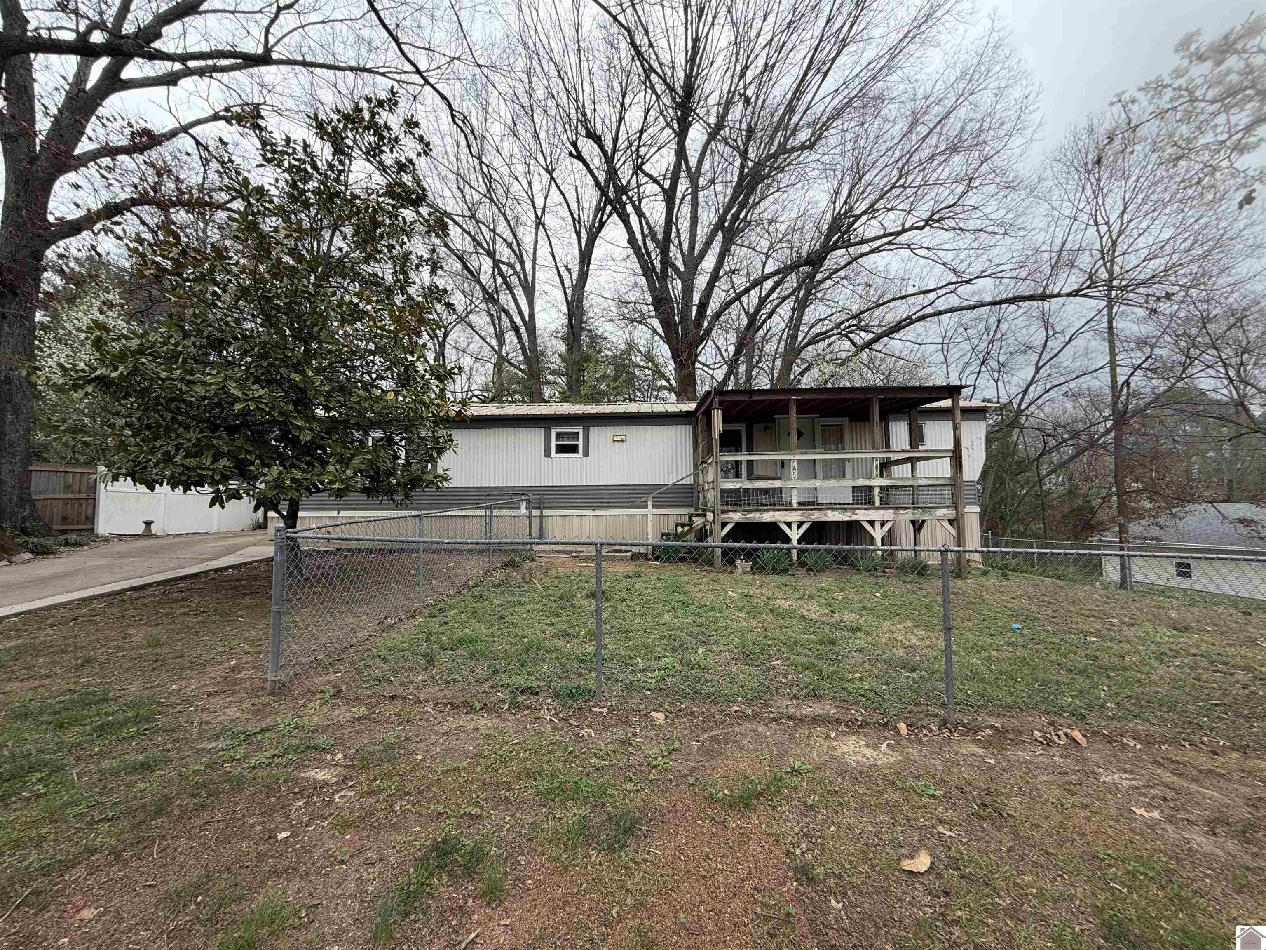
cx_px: 633
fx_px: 512
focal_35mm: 14
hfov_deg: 102.1
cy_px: 475
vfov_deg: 85.7
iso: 40
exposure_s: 1/554
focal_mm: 2.22
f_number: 2.2
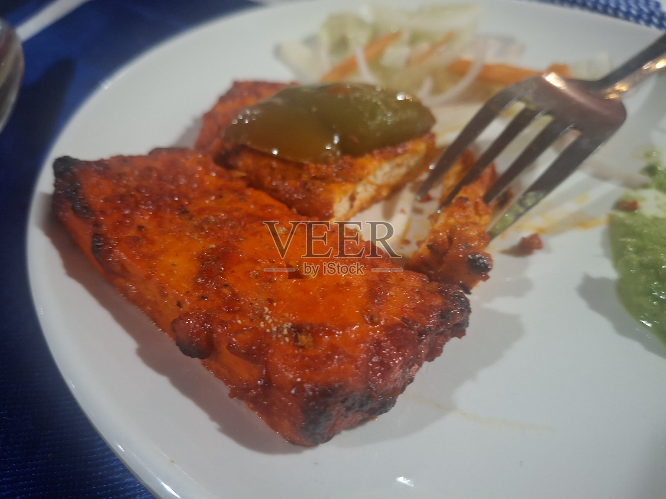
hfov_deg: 69.4
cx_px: 333
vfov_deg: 54.9
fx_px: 481
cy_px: 250
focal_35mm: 25
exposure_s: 1/25
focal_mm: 4.69
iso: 400
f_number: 1.8
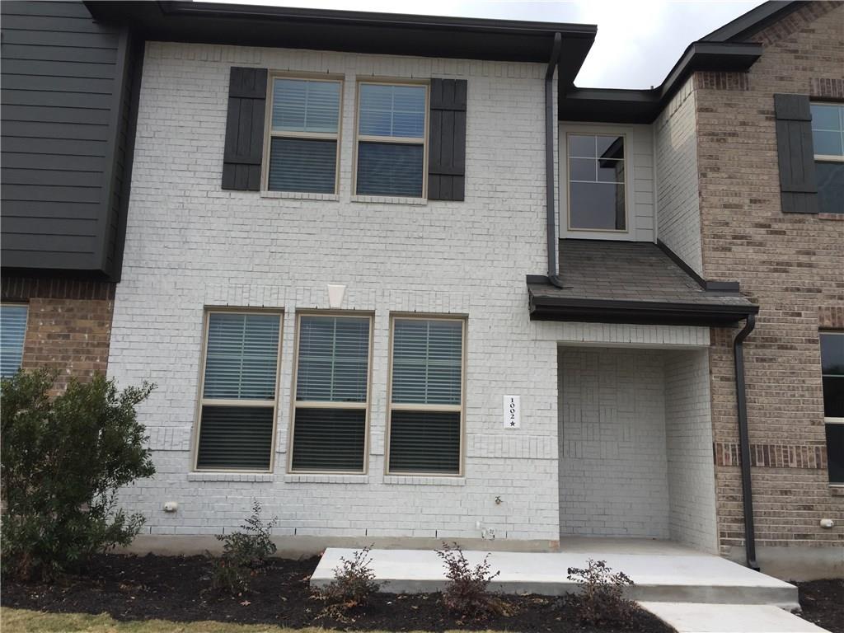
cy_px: 316
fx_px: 707
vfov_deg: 48.2
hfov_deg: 61.7
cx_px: 422
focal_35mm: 29
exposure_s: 1/732
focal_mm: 4.15
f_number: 2.2
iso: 32
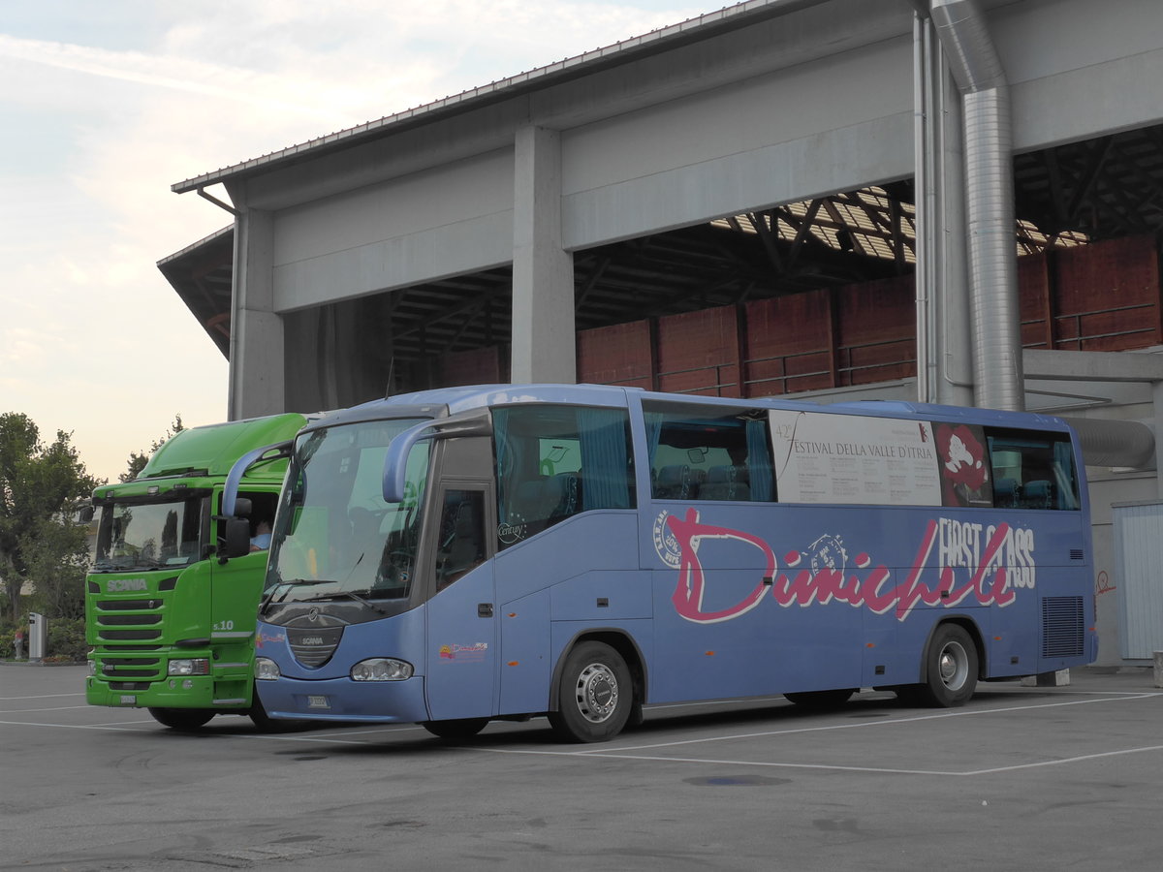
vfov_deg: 24.8
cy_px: 436
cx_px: 582
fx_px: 1982
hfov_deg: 32.7
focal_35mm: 59
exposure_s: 1/100
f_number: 3.5
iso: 200
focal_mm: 12
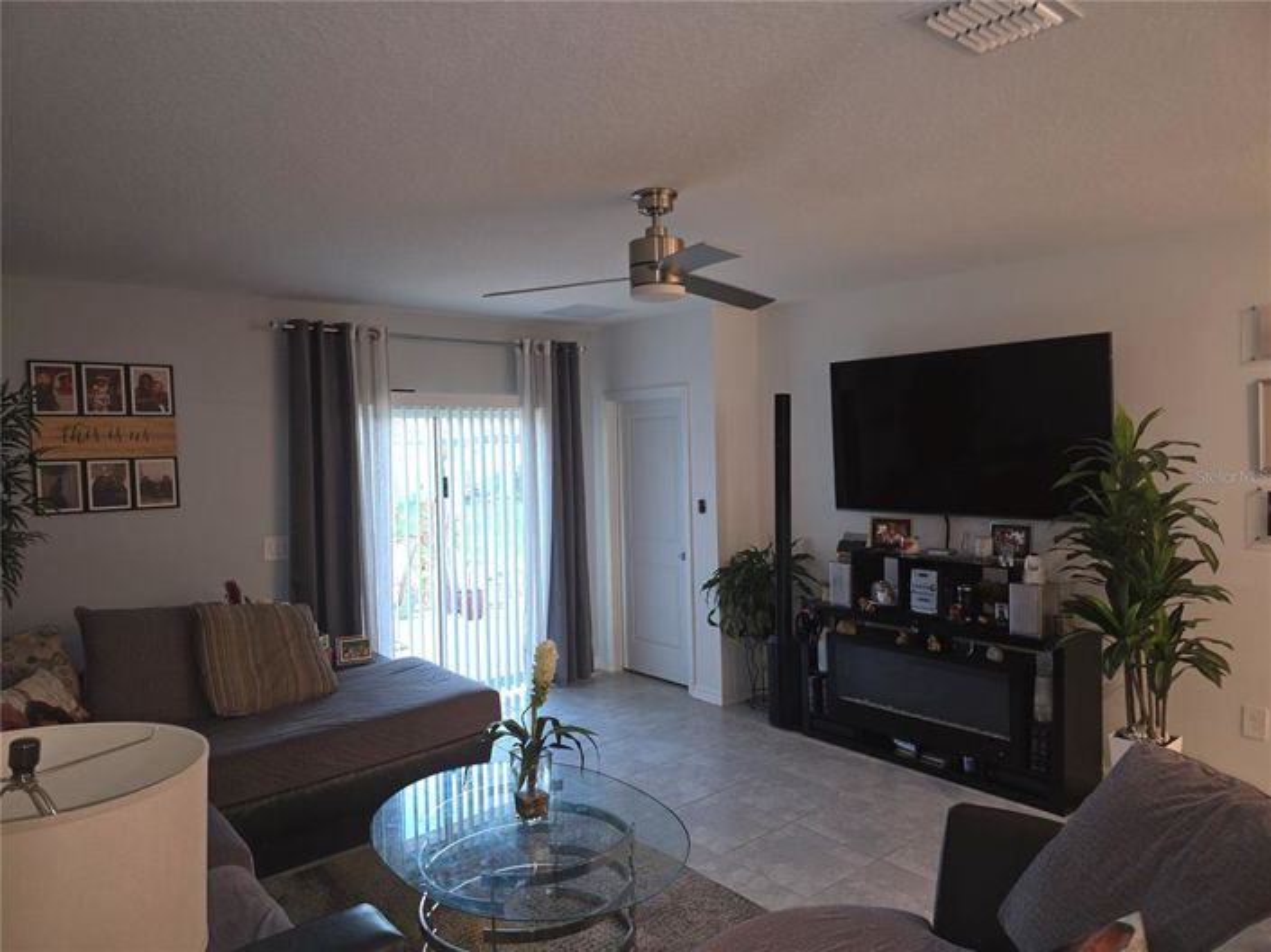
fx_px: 844
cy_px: 476
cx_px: 636
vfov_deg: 58.8
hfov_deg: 74.0
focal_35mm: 23
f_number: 1.7
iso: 100
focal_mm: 6.3
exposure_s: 1/30
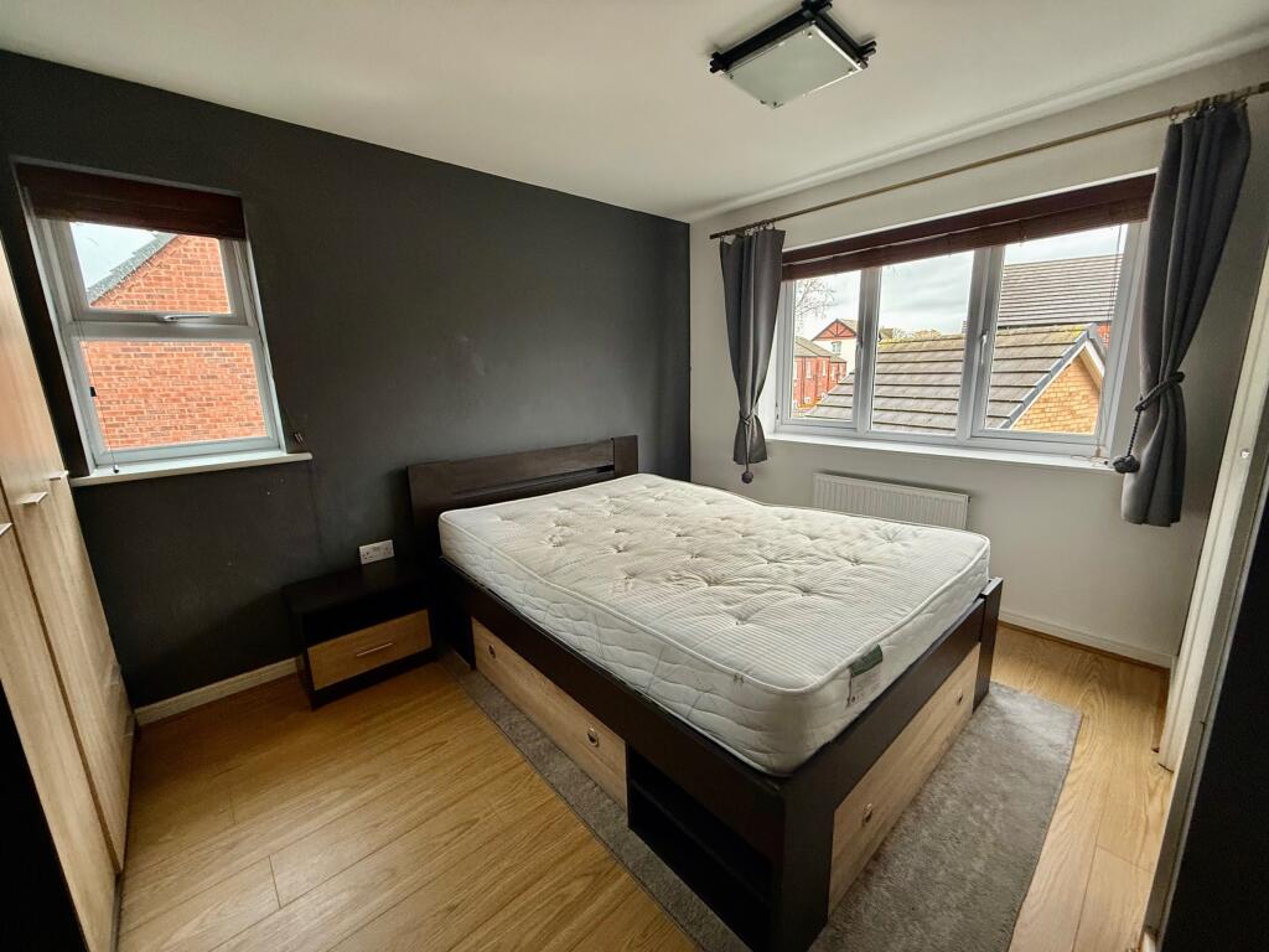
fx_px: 513
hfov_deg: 102.1
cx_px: 634
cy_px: 476
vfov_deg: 85.7
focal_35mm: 14
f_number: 2.2
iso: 200
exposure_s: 1/50
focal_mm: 2.22
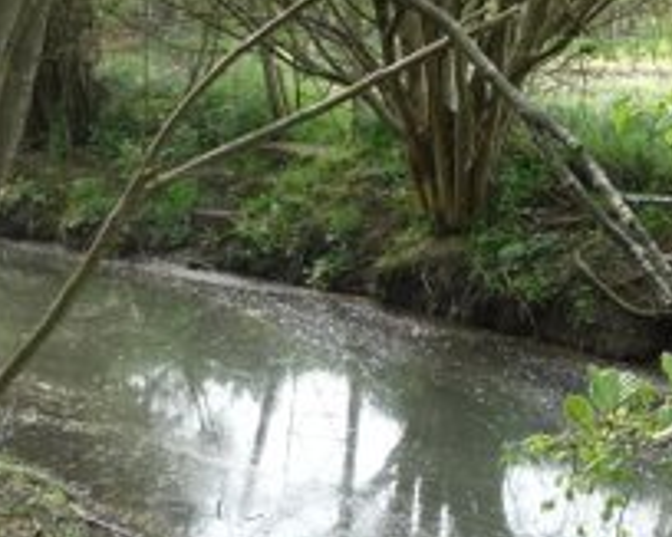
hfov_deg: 17.9
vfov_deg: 14.3
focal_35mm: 107
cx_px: 171
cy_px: 395
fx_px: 2127
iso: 100
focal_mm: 4.7
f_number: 3.3
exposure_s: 1/125
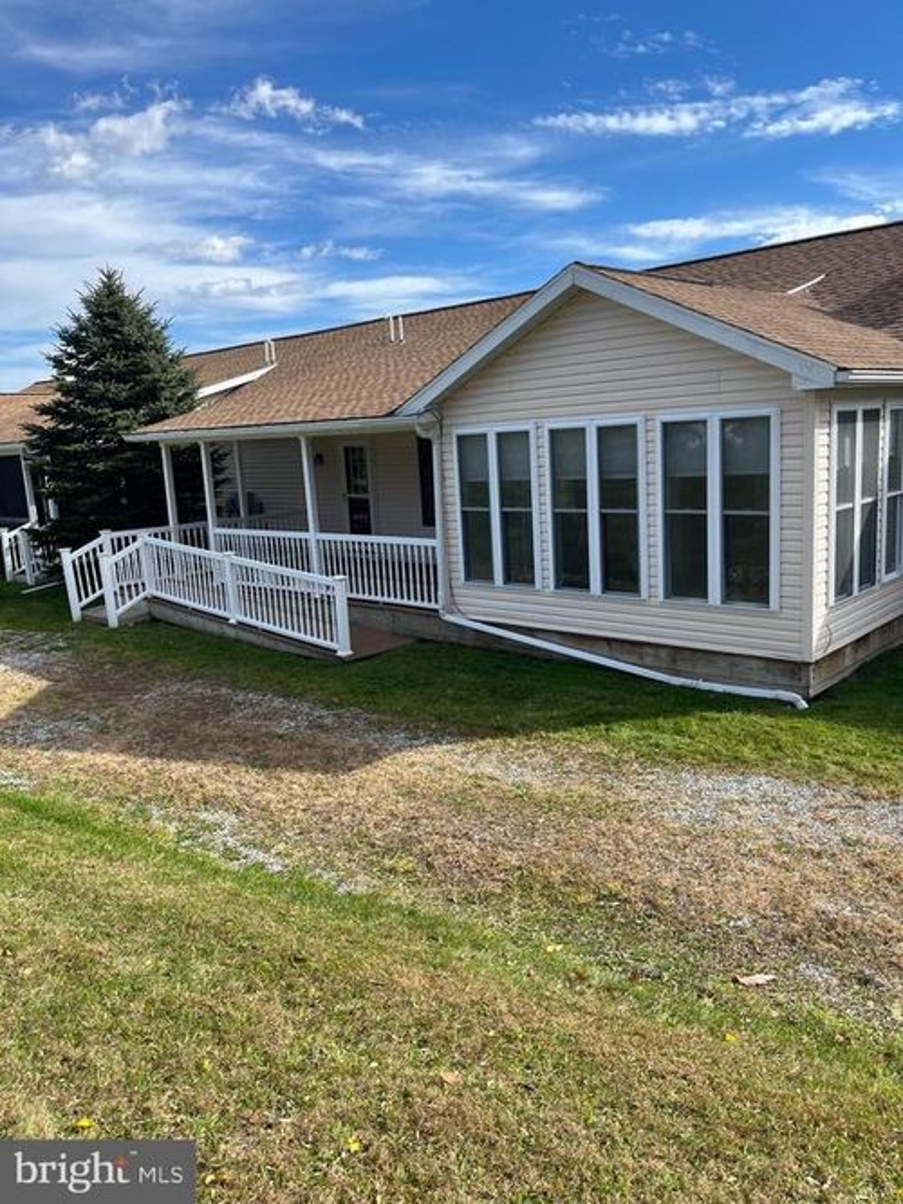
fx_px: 905
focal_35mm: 26
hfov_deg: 53.0
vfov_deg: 67.3
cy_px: 602
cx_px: 452
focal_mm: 5.1
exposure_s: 1/2268
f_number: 1.6
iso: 50
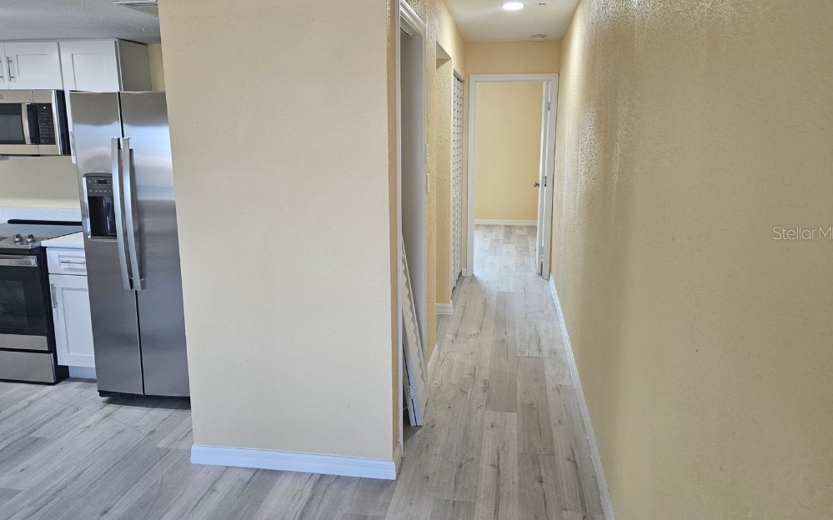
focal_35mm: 25
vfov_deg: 49.2
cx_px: 424
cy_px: 232
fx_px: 567
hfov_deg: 72.5
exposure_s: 1/120
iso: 200
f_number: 1.8
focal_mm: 5.4
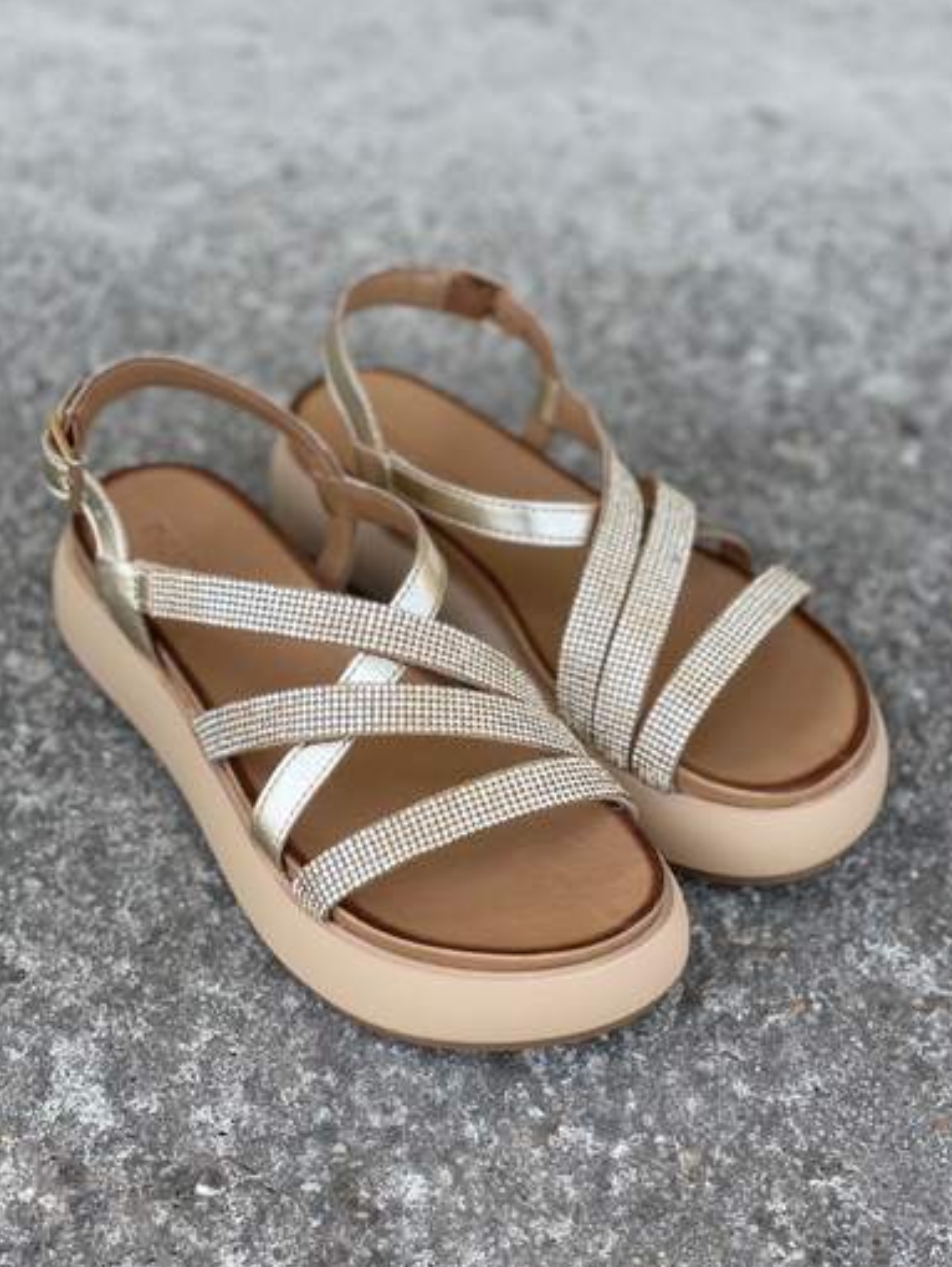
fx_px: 1942
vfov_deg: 36.2
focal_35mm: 53
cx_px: 480
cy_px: 638
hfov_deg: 27.5
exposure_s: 1/271
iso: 32
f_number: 2
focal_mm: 6
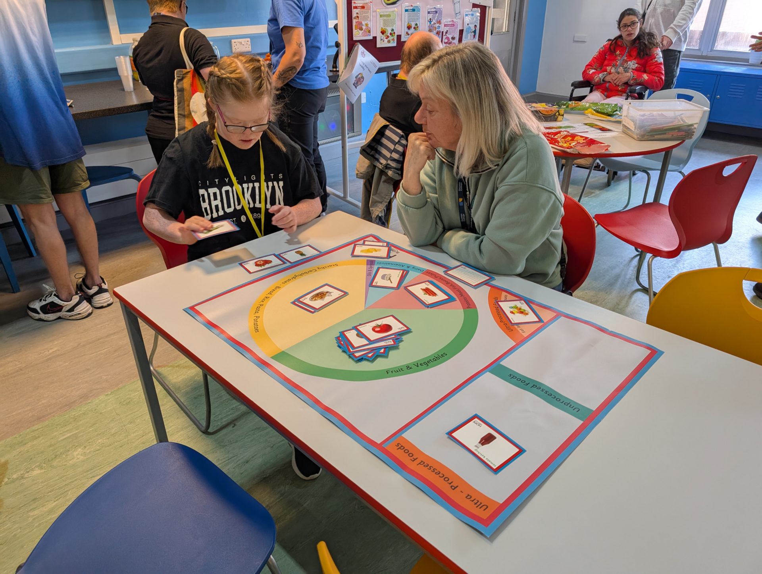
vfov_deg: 56.9
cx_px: 381
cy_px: 287
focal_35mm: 24
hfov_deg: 71.5
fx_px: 529
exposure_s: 1/100
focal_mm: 6.9
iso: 324
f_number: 1.68
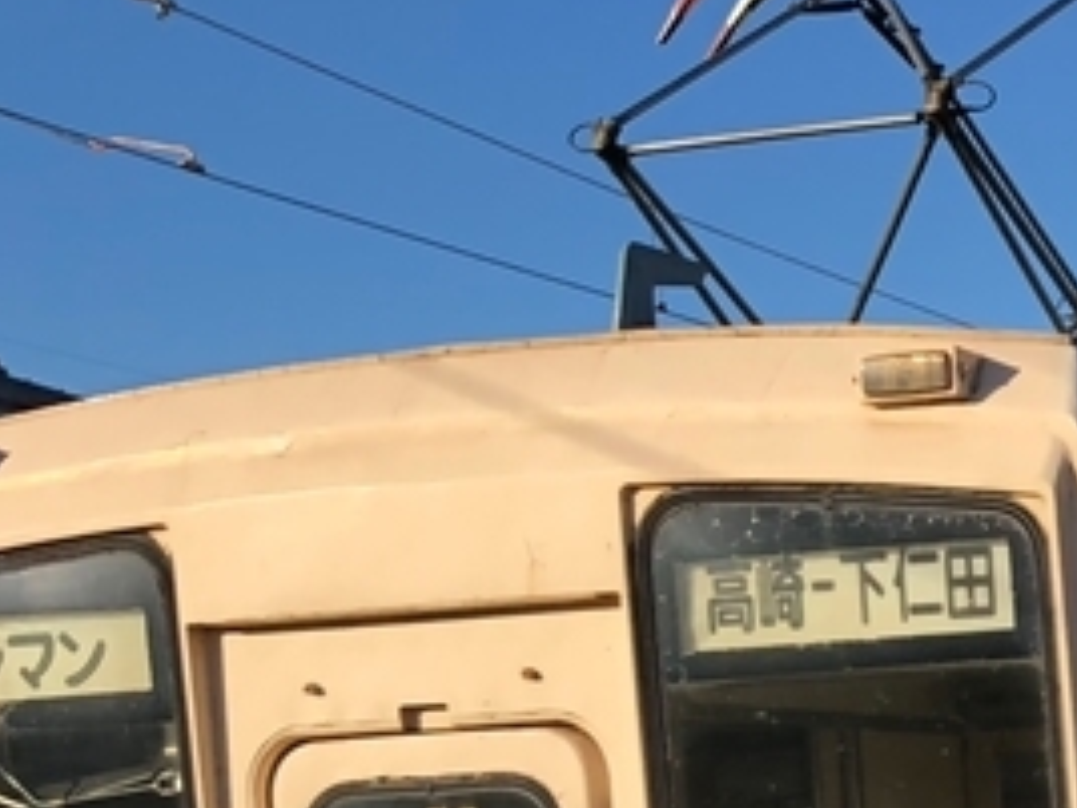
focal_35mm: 107
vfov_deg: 13.2
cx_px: 1583
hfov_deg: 16.8
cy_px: 1142
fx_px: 3329
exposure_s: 1/827
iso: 20
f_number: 1.8
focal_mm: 3.99
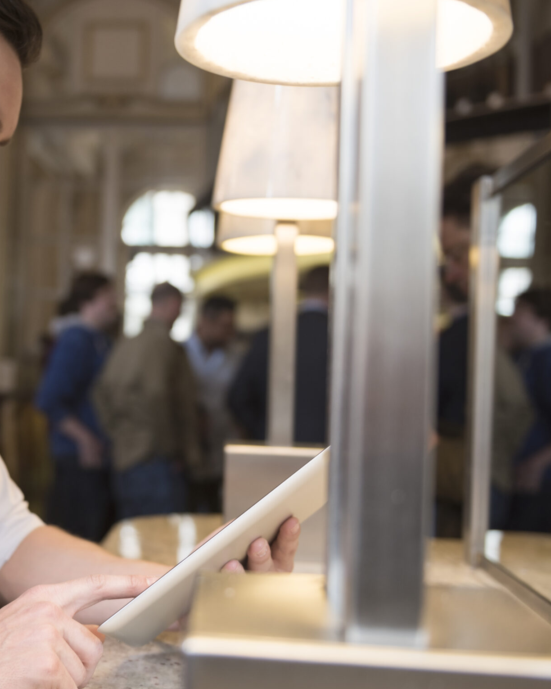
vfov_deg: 34.1
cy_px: 329
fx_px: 1121
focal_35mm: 55
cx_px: 73
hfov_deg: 26.8
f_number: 2.8
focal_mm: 35
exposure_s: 1/60
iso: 100
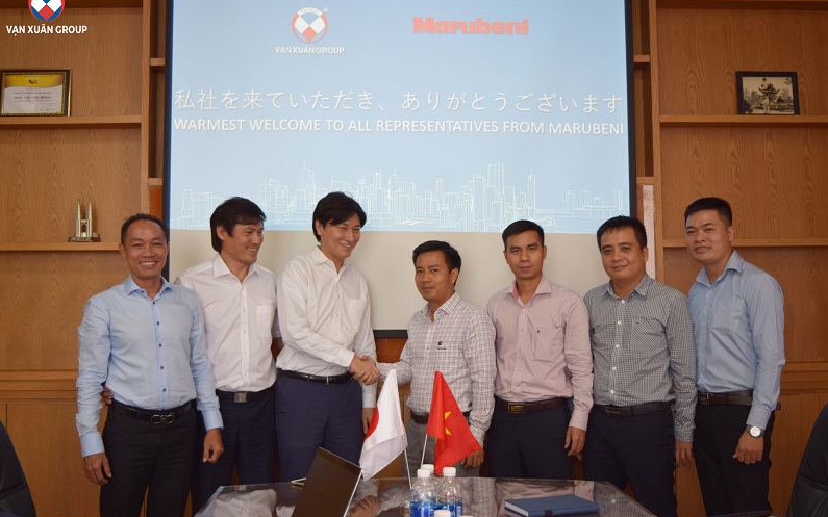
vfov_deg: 30.9
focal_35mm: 42
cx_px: 413
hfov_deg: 47.7
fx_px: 937
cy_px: 252
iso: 200
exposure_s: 1/80
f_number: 4
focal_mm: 27
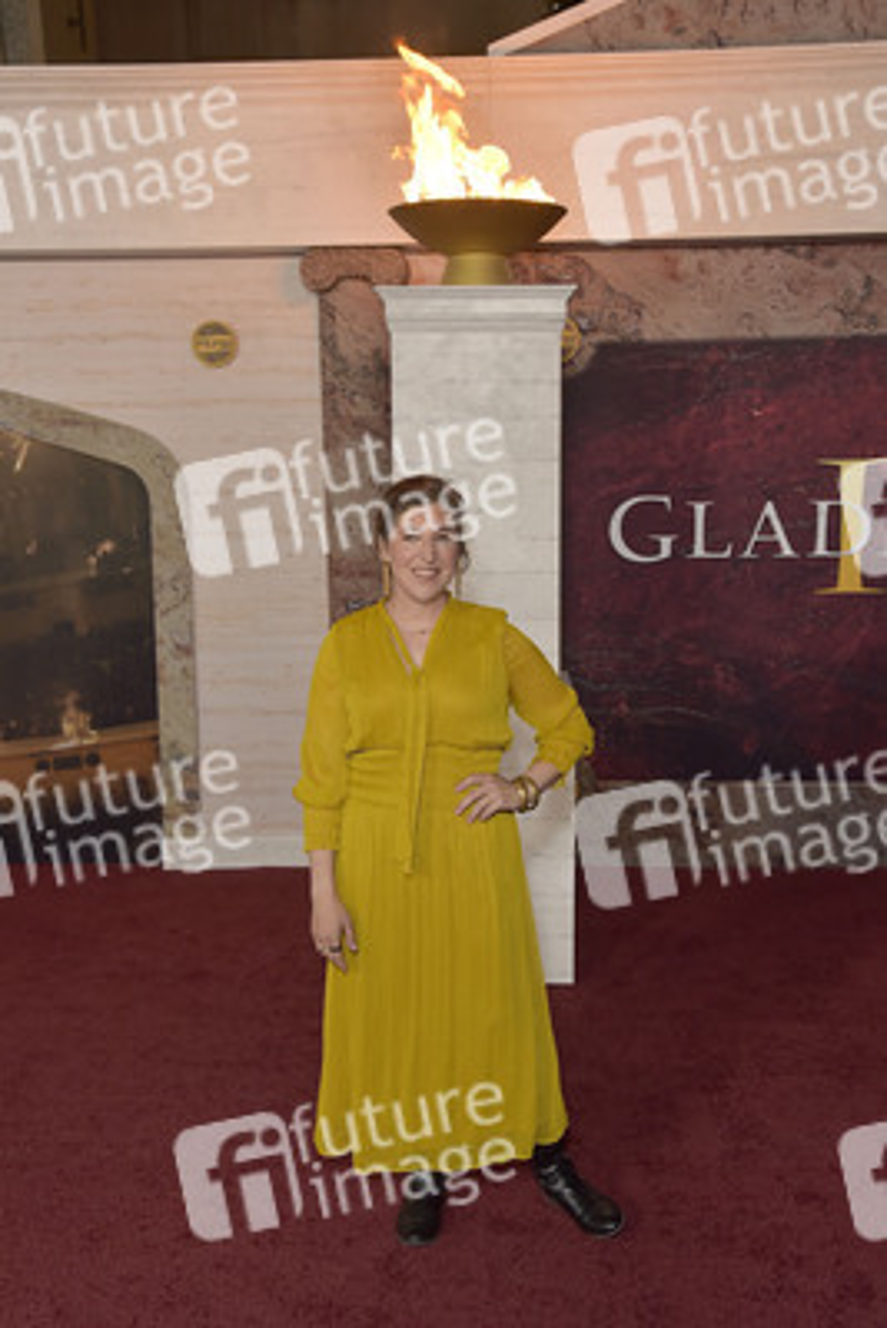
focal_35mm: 38
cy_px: 664
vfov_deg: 50.7
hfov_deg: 35.1
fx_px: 1403
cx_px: 444
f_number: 5.6
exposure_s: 1/250
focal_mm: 38
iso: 1000
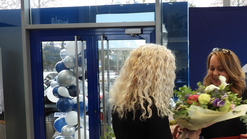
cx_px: 193
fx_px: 308
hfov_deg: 42.0
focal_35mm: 47
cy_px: 100
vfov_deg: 25.2
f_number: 2.8
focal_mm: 4.3
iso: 100
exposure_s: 1/30
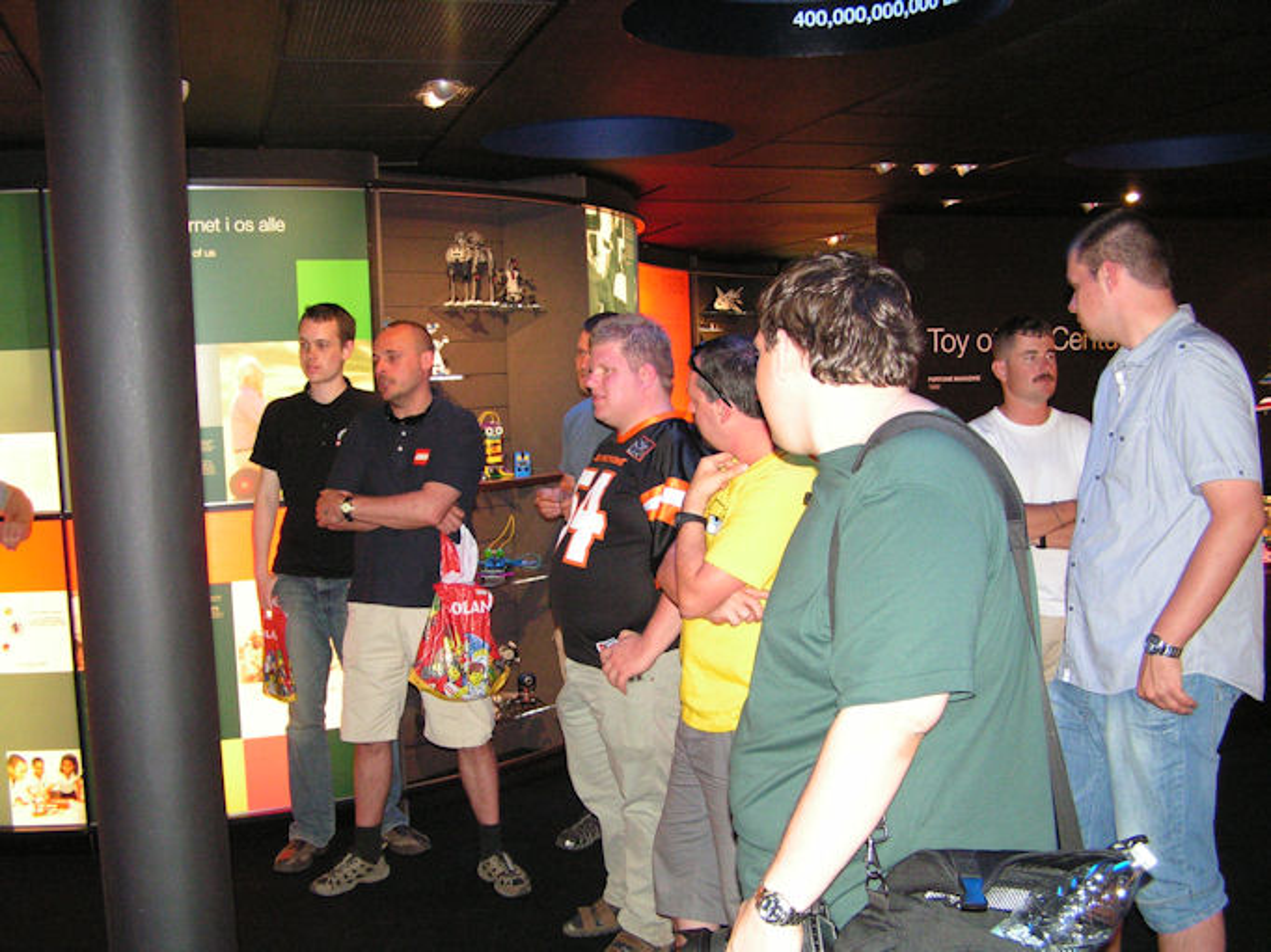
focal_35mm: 38
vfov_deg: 37.7
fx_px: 1395
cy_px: 476
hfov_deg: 49.0
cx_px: 636
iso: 200
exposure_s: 1/40
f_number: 2.8
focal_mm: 6.3
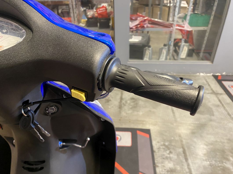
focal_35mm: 26
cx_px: 116
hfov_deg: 67.3
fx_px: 175
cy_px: 87
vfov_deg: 53.1
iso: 500
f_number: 1.8
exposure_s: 1/50
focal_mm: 4.25
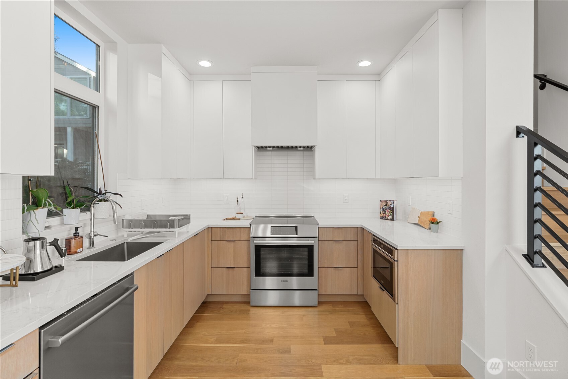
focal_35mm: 17
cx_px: 284
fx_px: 268
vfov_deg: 70.4
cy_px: 190
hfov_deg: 93.3
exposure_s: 1/5
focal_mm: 17
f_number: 9
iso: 320
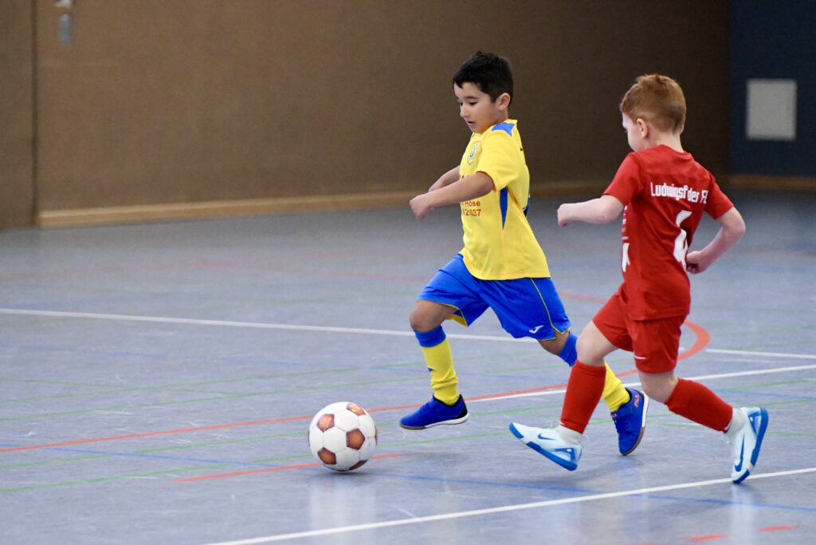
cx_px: 408
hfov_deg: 13.2
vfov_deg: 8.9
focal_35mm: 155
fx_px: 3514
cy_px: 272
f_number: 2.8
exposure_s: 1/1250
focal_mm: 155
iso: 8000
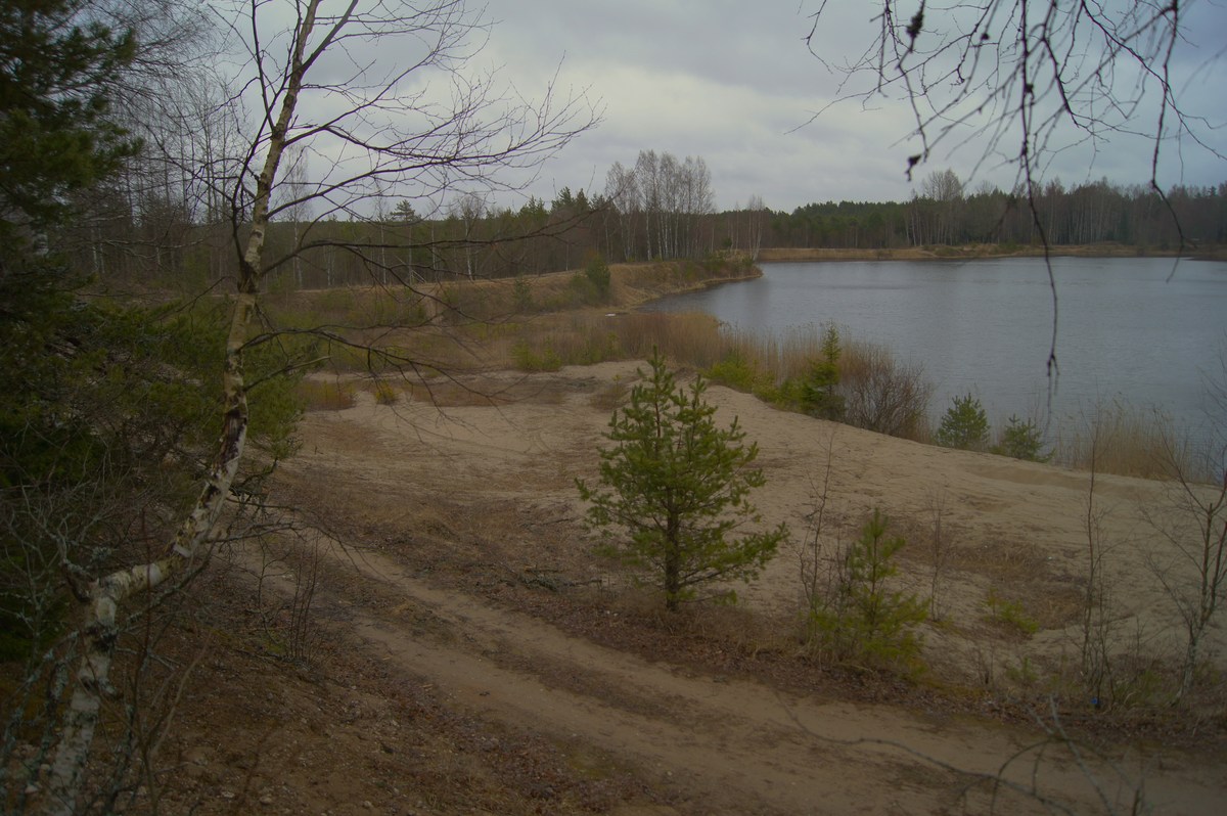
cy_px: 408
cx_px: 614
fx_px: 919
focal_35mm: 27
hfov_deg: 67.4
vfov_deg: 47.9
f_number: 3.5
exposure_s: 1/400
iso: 100
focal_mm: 18
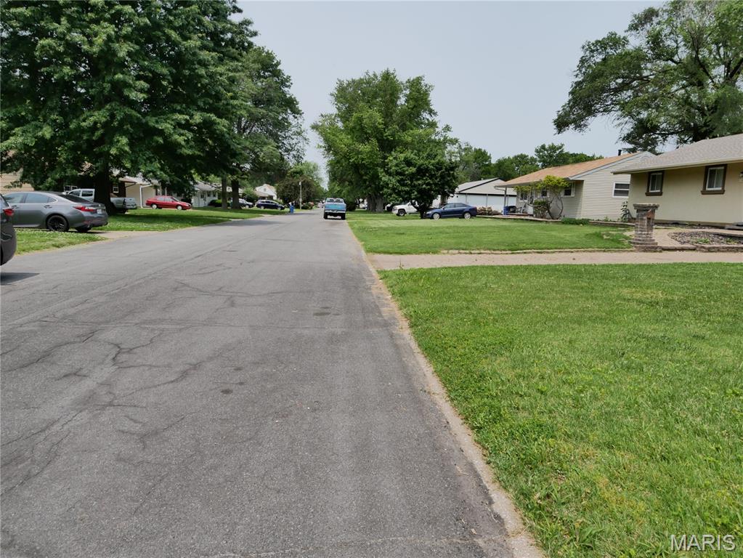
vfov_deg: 61.1
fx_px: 472
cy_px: 279
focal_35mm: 22
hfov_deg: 76.4
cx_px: 372
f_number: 10
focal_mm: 11
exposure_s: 1/400
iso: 800
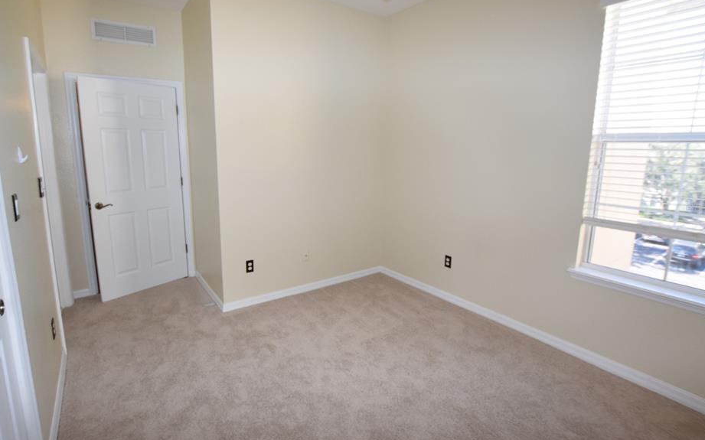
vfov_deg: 67.9
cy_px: 207
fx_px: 327
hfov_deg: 94.3
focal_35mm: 17
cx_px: 331
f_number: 5.6
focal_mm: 10
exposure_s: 1/125
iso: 800
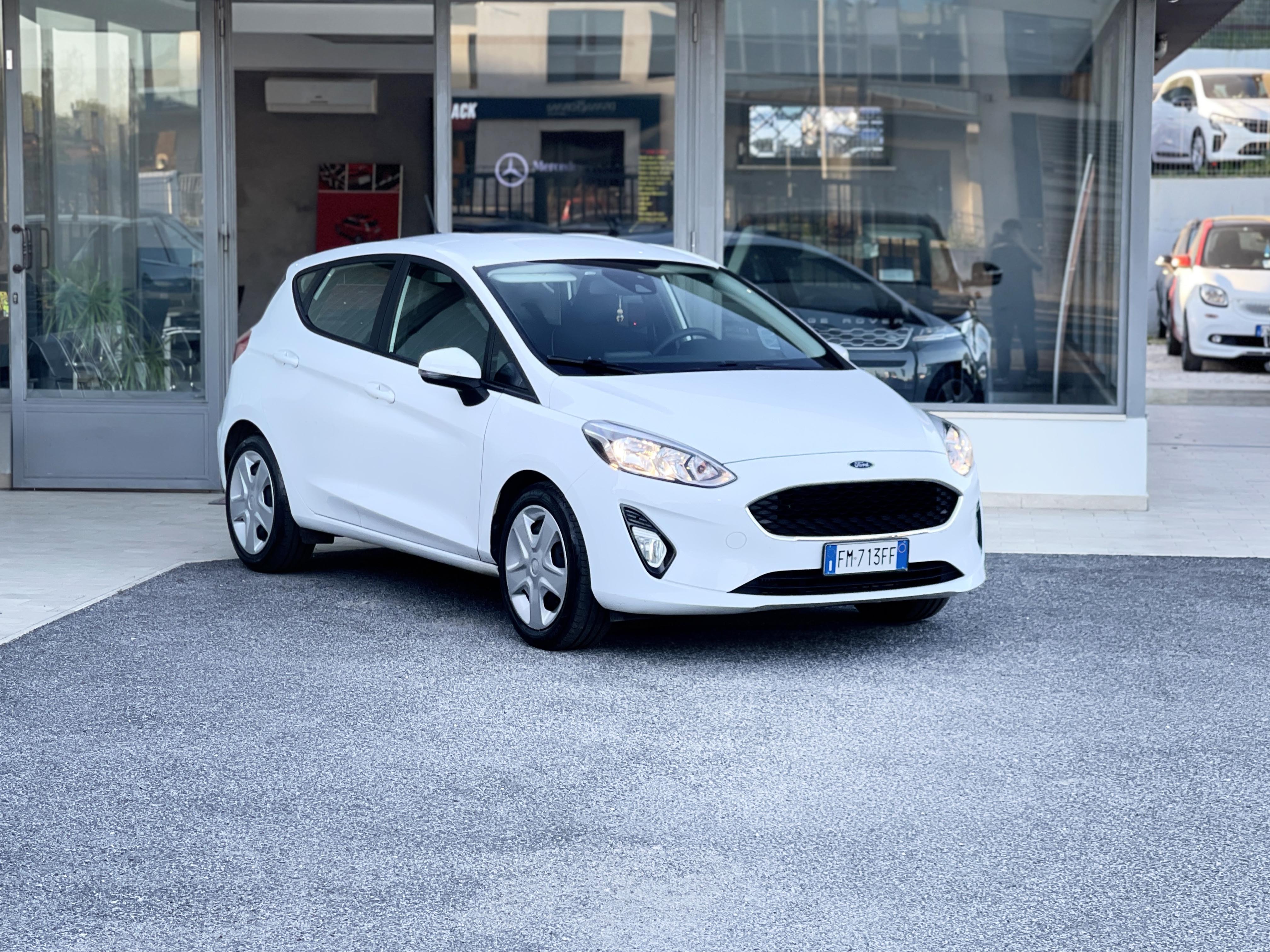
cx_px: 635
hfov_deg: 30.3
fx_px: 2348
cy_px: 476
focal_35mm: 64
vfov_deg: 22.9
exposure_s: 1/121
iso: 40
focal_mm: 7.5
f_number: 2.2
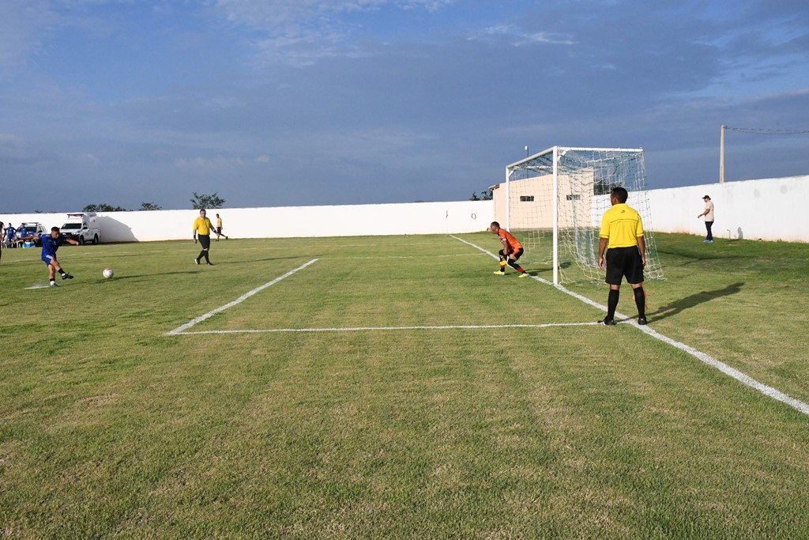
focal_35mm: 40
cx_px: 404
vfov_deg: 33.4
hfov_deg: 48.5
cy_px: 270
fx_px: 899
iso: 3200
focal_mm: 27
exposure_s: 1/2500
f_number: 20
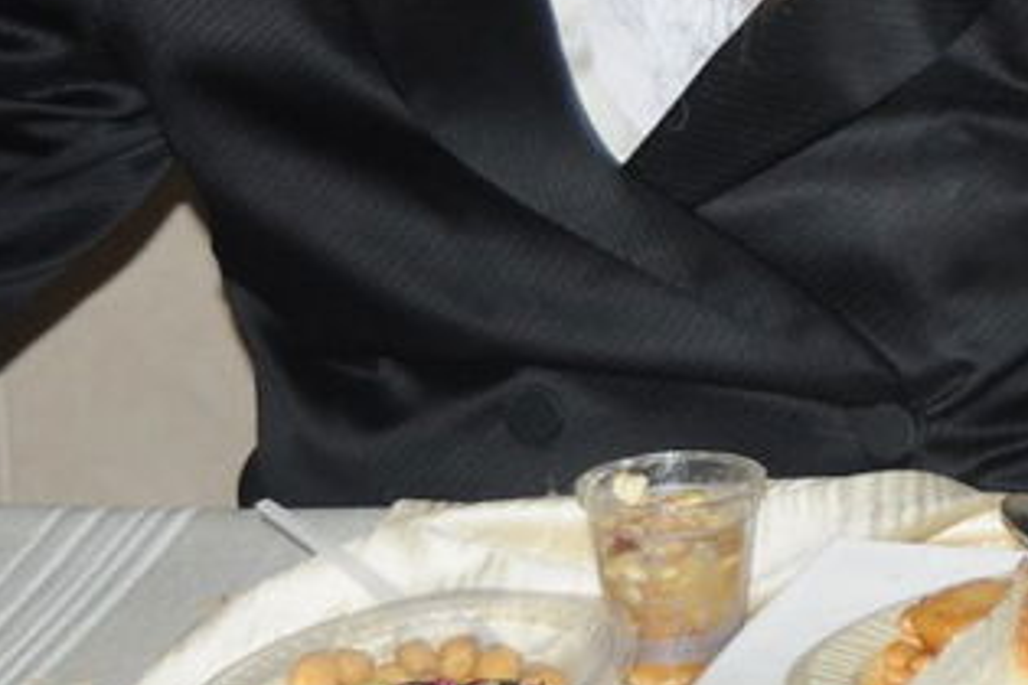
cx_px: 2010
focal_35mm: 213
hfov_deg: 9.1
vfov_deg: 6.4
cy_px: -284
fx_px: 6082
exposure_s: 1/125
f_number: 5
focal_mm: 32
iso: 320
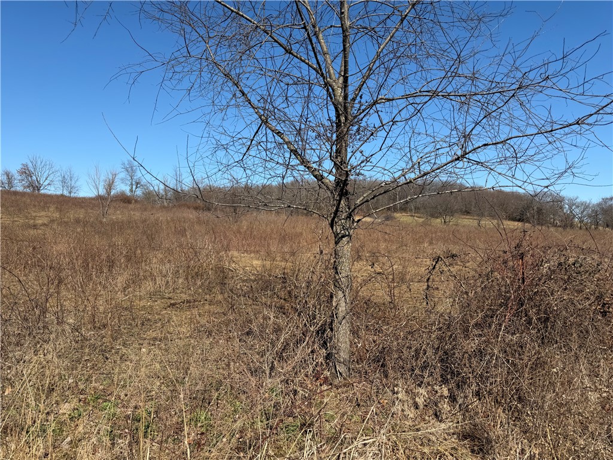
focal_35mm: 24
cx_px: 306
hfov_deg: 71.6
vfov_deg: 56.8
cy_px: 230
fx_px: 425
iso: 80
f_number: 1.78
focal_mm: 6.76
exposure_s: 1/4673
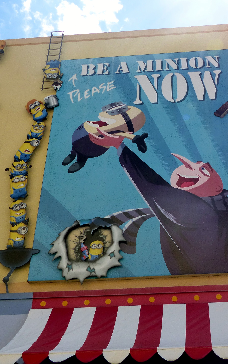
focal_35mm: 47
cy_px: 181
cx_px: 169
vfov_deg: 42.6
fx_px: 467
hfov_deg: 27.1
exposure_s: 1/800
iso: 160
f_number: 4
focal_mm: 5.9
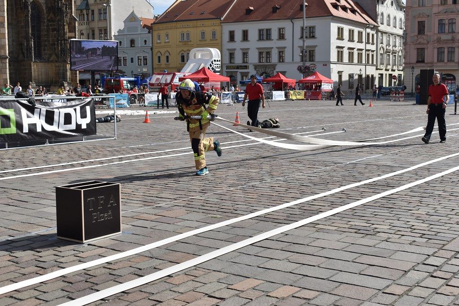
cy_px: 153
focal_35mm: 48
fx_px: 612
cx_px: 230
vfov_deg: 28.1
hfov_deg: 41.1
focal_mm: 32
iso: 100
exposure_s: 1/400
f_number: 8
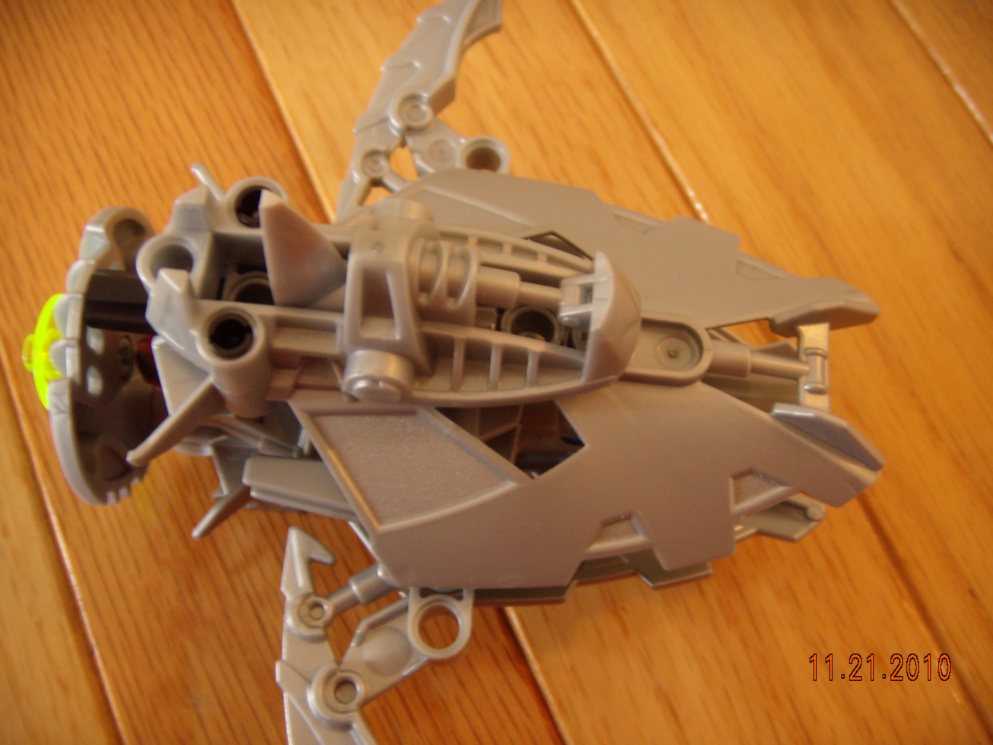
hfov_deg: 49.0
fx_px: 1090
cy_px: 372
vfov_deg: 37.7
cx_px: 496
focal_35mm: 38
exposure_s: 1/4
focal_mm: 6.4
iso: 116
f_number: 3.5
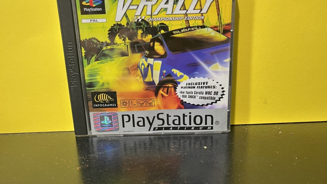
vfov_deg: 30.6
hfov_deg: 52.8
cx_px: 163
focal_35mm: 38
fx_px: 329
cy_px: 141
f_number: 1.6
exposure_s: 1/50
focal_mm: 5.1
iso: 64
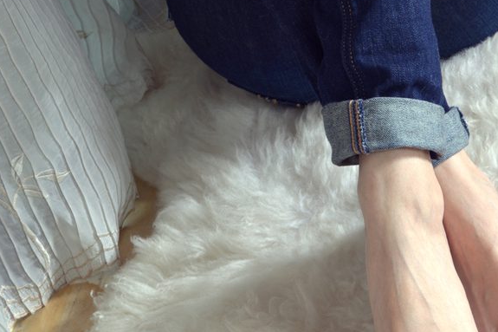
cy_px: -179
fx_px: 2033
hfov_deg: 13.9
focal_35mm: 147
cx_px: 322
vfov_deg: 9.1
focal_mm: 55
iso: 100
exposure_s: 1/160
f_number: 13
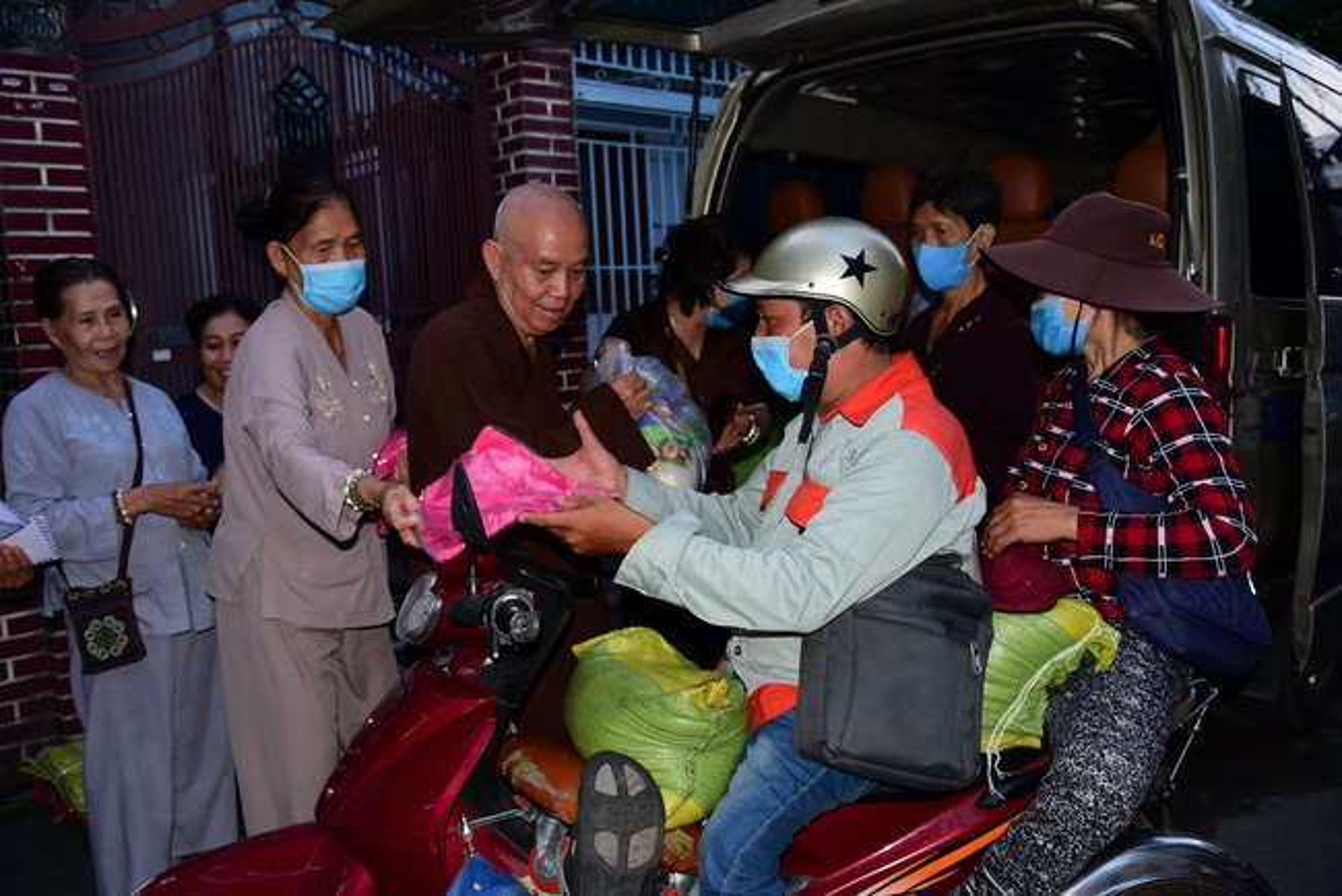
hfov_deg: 61.9
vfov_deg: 43.6
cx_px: 671
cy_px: 448
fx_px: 1119
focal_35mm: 30
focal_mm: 30
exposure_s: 1/60
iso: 320
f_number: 4
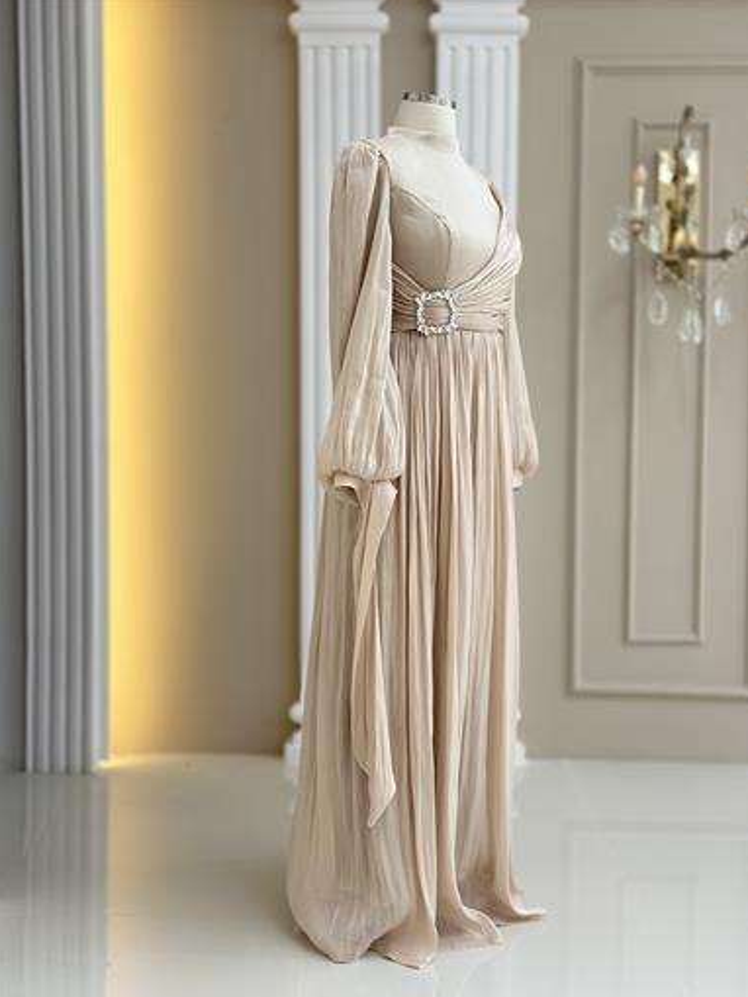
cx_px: 376
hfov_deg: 29.7
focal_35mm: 49
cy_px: 503
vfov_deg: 38.9
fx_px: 1411
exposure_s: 1/406
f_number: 1.78
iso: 80
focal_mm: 6.86
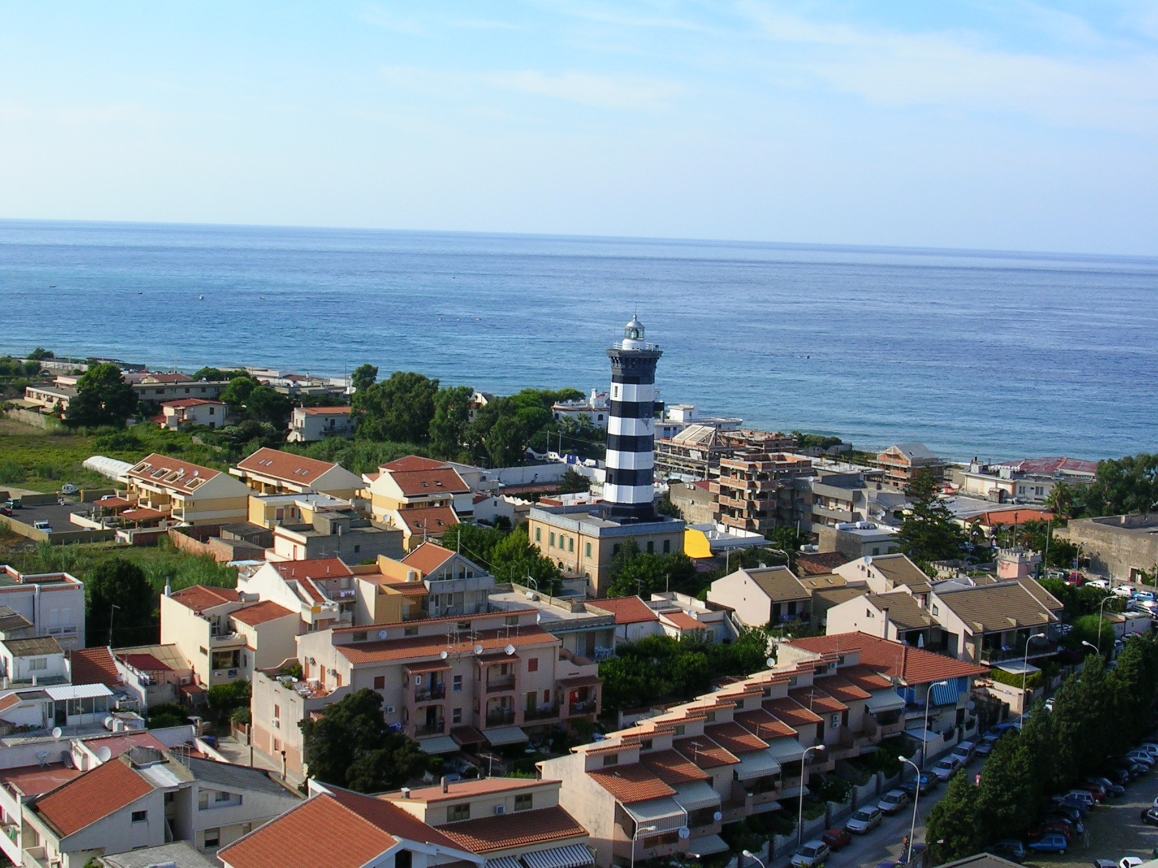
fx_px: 1873
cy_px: 434
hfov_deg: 34.3
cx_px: 579
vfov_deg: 26.1
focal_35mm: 56
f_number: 6.6
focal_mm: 8.5
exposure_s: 1/156
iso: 50
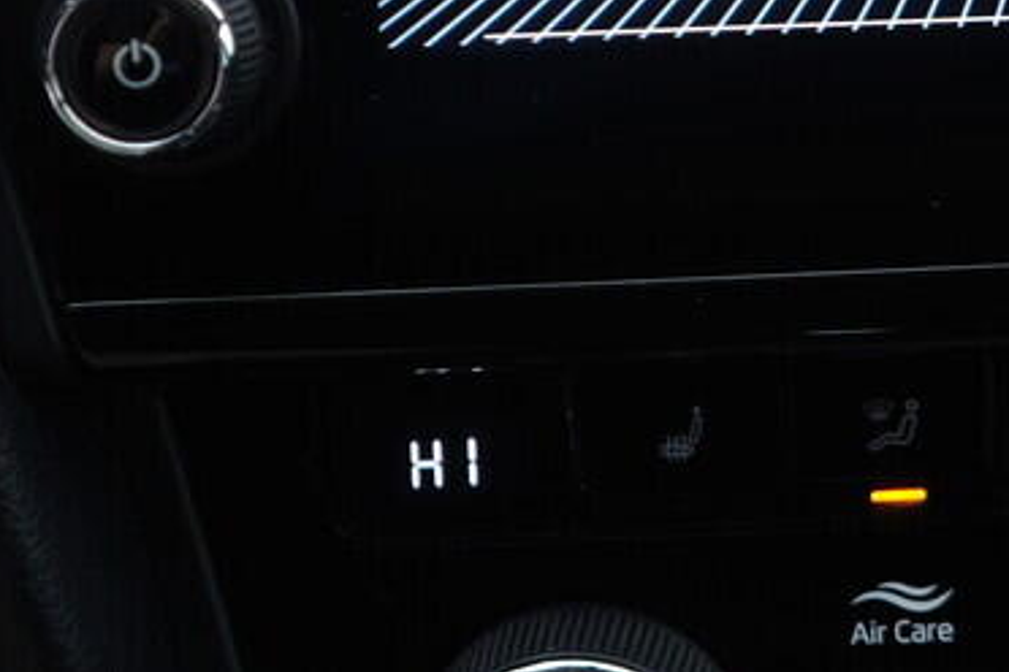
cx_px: 1188
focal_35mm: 99
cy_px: -251
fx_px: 2775
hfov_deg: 19.5
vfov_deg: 13.2
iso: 160
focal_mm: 24
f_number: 2.8
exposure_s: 1/40
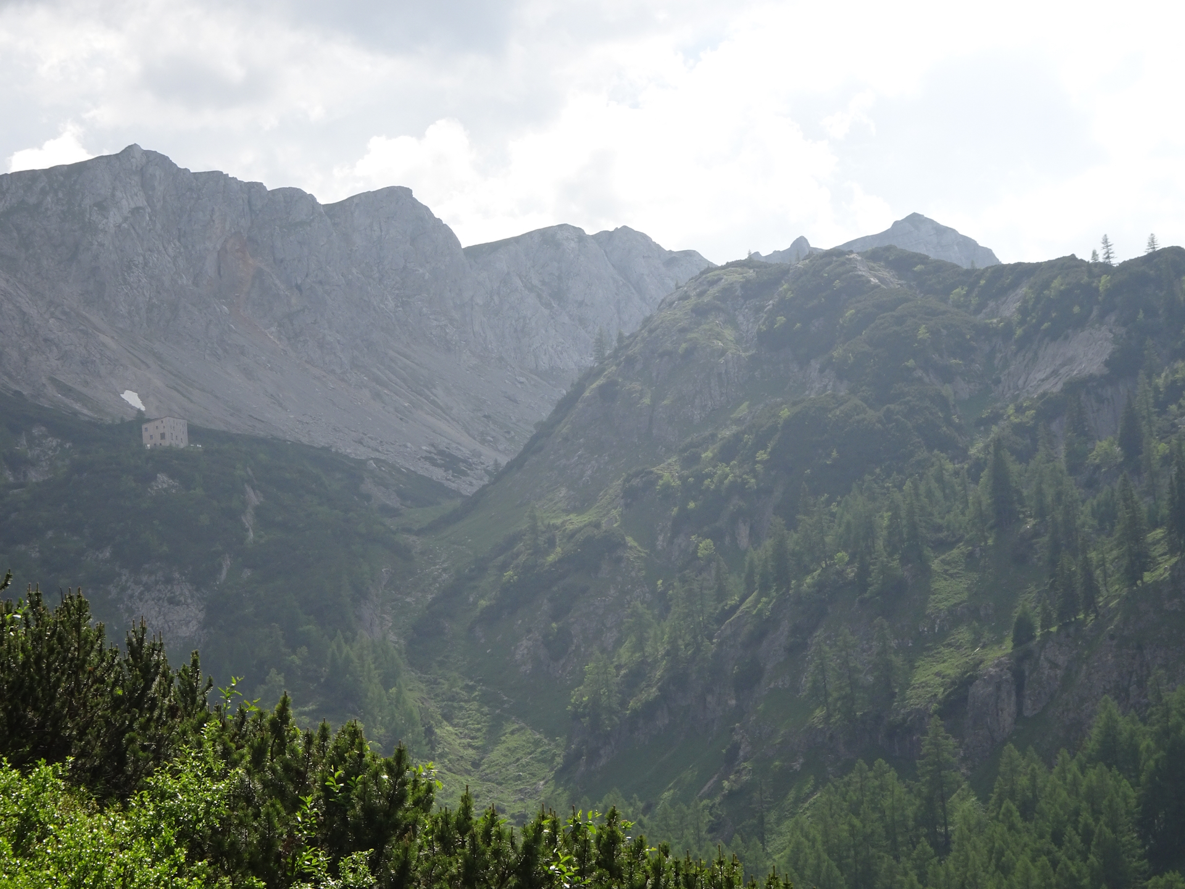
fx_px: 3184
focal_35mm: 93
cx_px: 592
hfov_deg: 21.1
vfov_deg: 15.9
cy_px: 444
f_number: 5
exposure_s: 1/500
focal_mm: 15.92
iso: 80
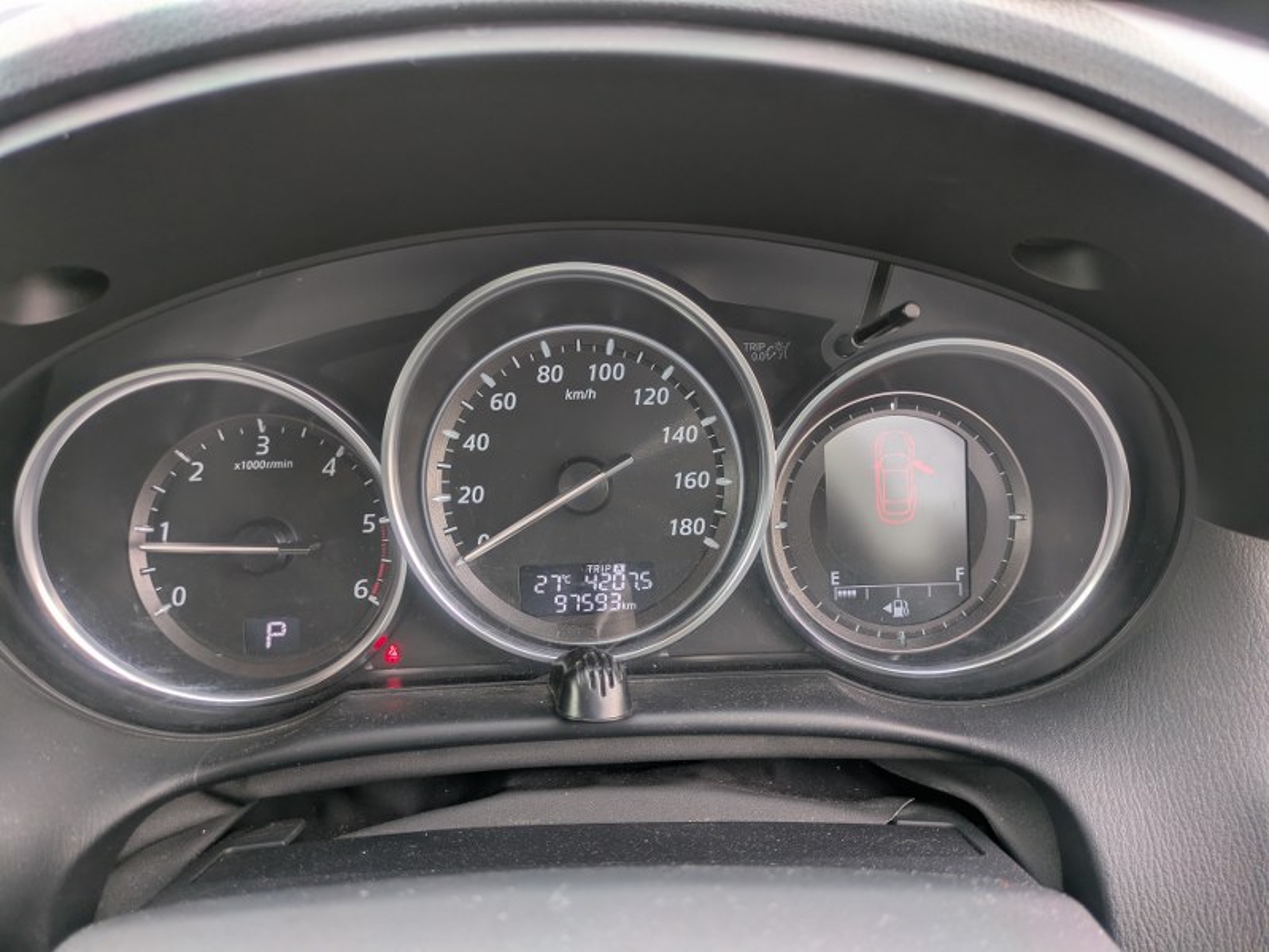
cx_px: 634
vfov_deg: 54.9
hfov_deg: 69.4
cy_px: 476
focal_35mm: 25
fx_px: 917
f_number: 1.89
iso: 119
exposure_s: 1/120
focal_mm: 5.43
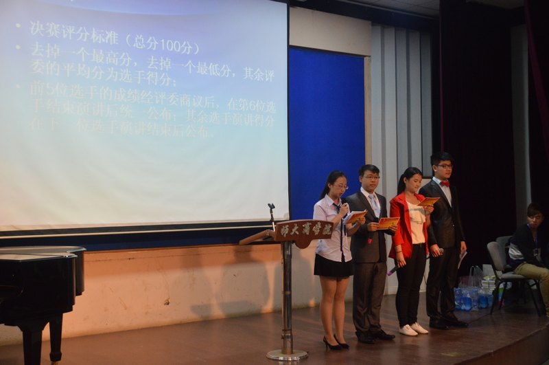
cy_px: 182
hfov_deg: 42.4
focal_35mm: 46
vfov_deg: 28.9
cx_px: 274
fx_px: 708
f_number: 4
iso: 1600
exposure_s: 1/80
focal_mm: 31
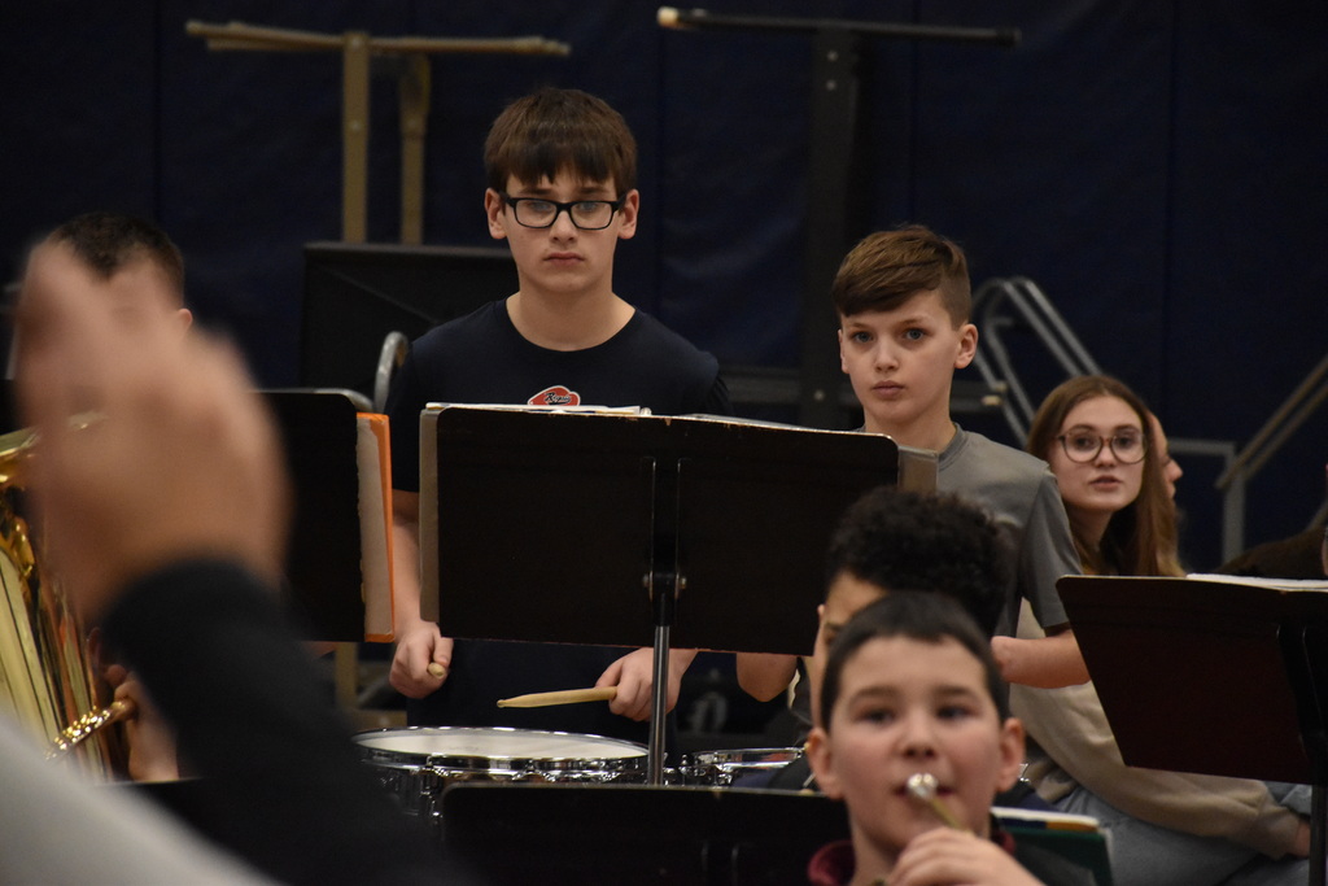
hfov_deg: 9.8
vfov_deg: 6.5
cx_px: 664
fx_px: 7747
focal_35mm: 210
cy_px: 443
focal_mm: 140
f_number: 5.6
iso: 5000
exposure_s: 1/400
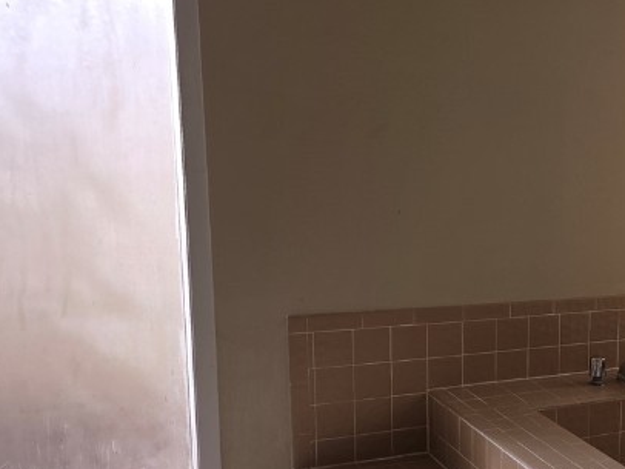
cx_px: 757
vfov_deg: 25.1
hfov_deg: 28.7
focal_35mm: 58
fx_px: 1048
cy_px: 331
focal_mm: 6.3
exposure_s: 1/60
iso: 16
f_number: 1.7
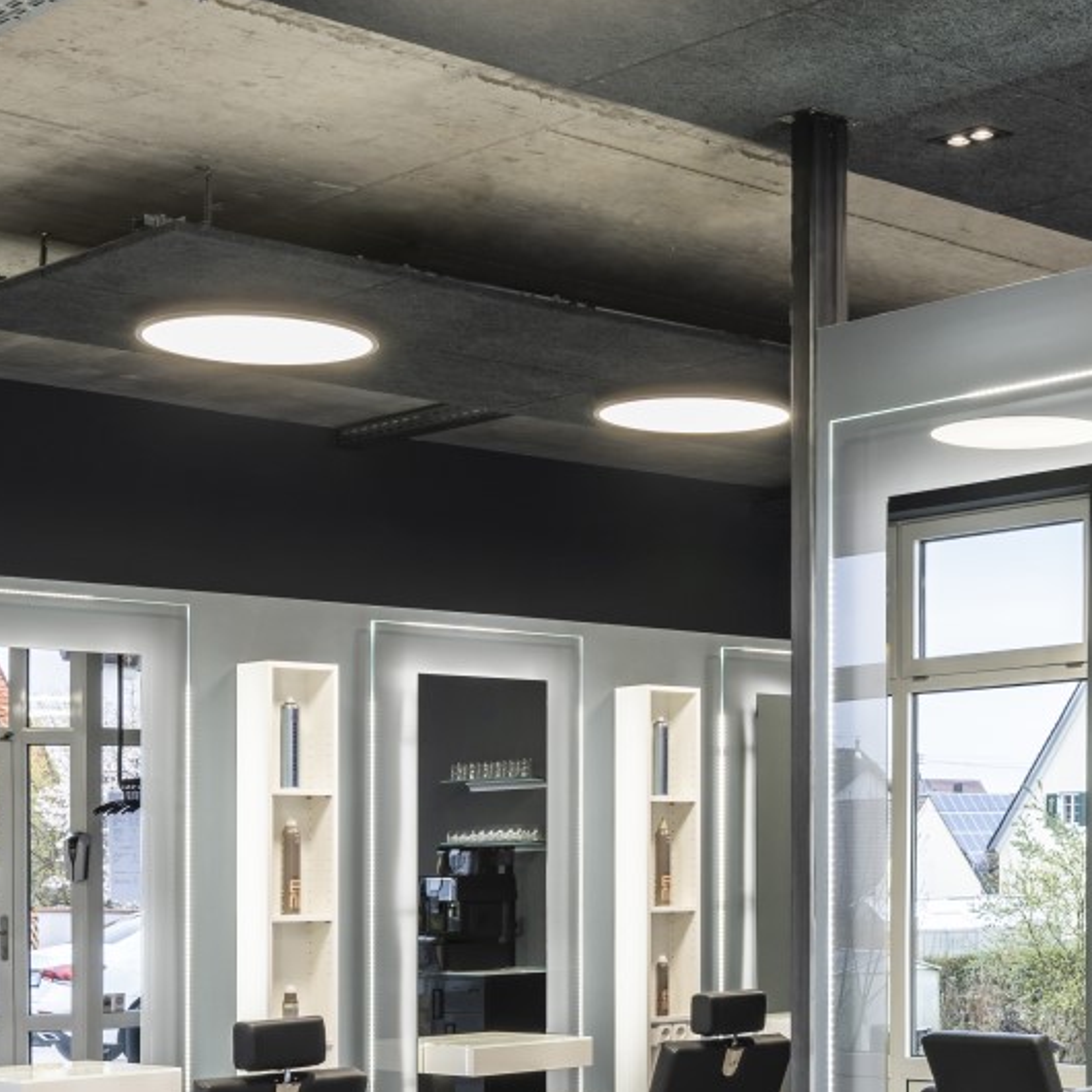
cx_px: 923
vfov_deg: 26.3
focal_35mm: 64
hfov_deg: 26.2
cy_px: 893
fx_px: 2284
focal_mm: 21
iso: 100
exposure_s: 1/1.67
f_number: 11
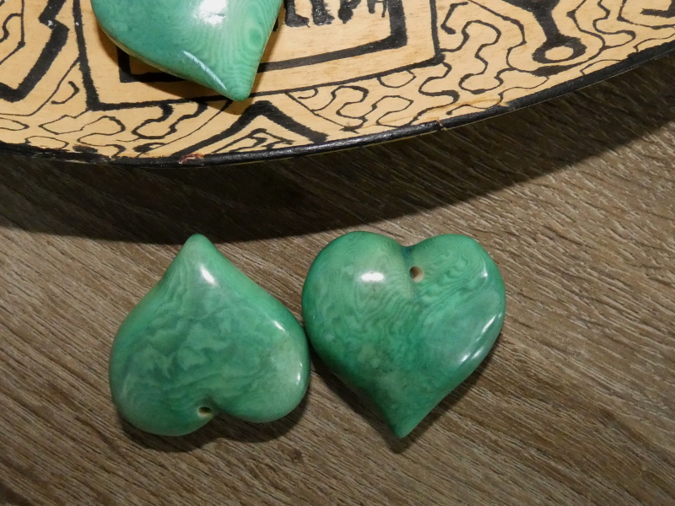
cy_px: 253
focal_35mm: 20
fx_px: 390
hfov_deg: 81.7
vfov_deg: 66.0
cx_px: 338
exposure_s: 1/125
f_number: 2.8
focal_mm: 3.6
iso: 800
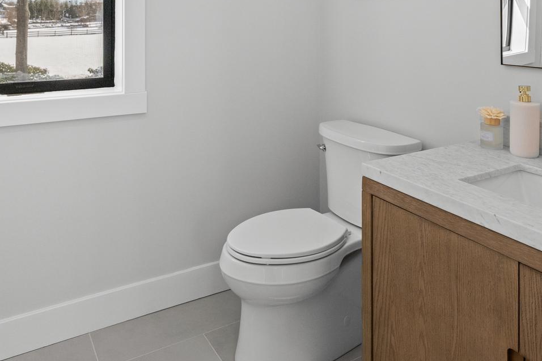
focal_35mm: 30
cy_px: 17
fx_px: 452
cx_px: 249
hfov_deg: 61.9
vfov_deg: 39.5
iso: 1250
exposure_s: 1/200
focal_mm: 14
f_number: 6.3
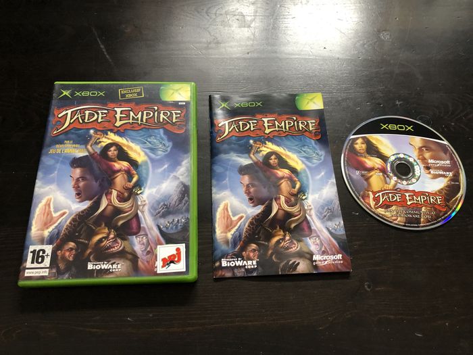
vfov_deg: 49.7
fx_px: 383
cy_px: 178
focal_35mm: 28
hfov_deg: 63.4
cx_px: 236
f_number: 1.8
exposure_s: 1/15
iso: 80
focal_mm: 4
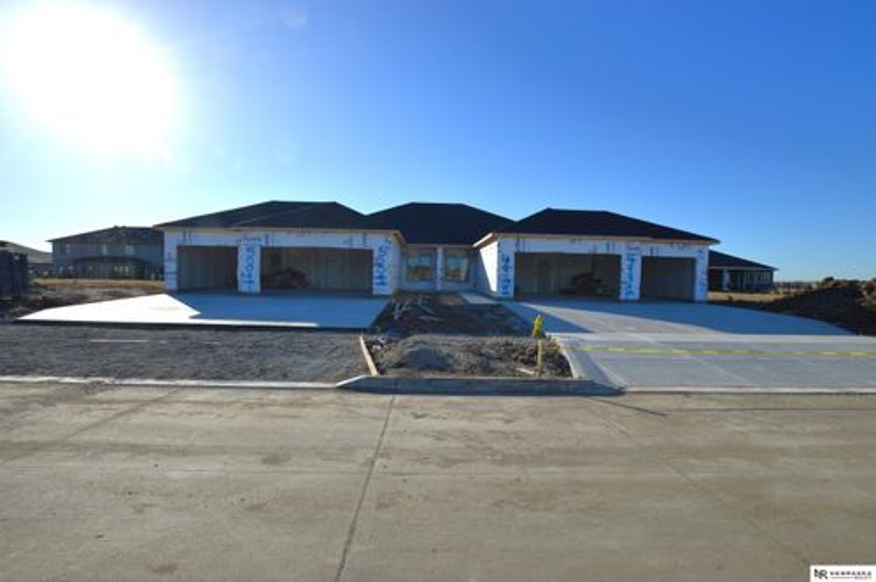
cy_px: 291
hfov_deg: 100.5
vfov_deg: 77.2
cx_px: 438
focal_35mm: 15
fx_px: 365
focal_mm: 10
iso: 100
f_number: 9
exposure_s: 1/400
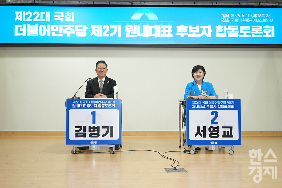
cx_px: 141
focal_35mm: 31
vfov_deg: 42.3
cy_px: 94
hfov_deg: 60.3
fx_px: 243
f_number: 5.6
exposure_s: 1/125
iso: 3200
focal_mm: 31
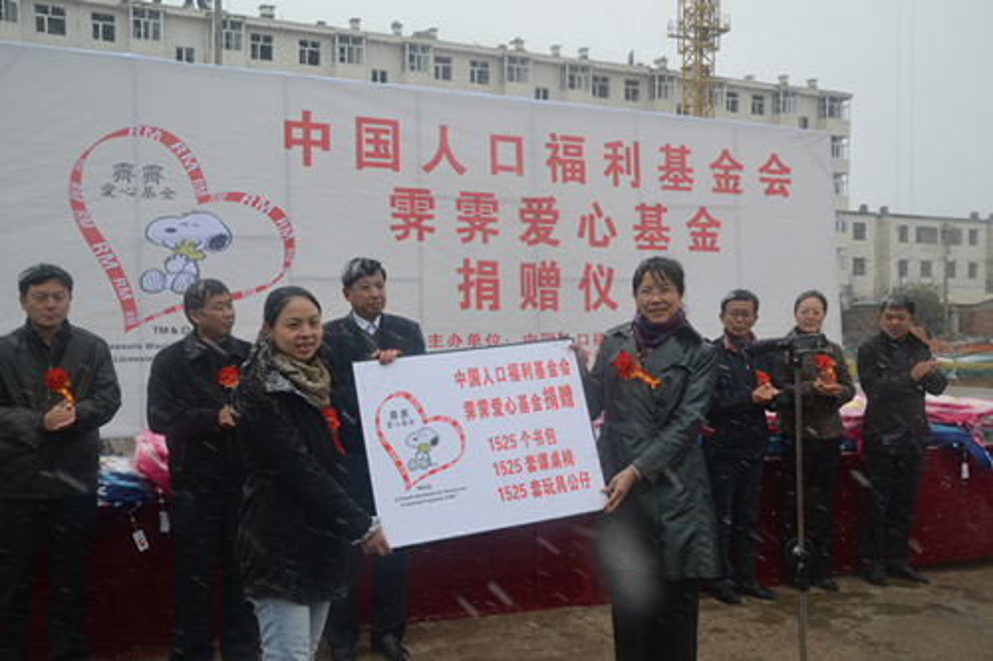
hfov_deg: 51.3
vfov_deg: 35.5
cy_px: 330
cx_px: 496
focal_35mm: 38
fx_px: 1034
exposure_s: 1/125
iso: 400
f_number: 5.6
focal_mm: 25
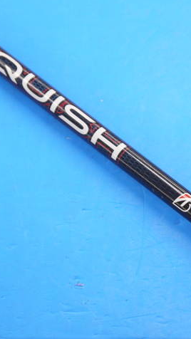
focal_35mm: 123
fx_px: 1107
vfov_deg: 17.4
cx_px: 149
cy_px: 169
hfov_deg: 9.8
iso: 640
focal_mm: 42
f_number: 5.6
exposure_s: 1/80
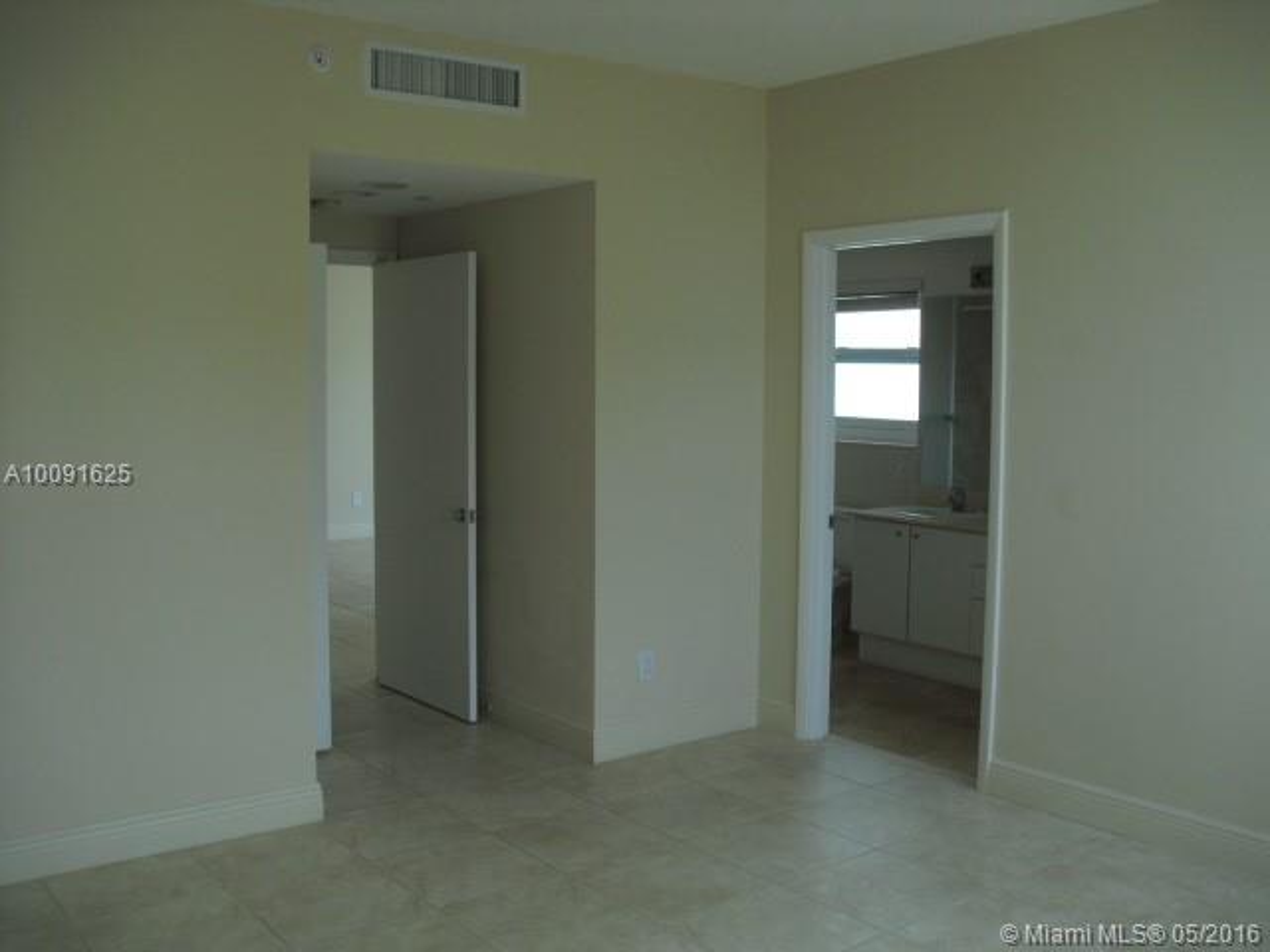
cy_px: 476
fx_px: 1321
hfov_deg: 51.4
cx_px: 635
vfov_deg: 39.7
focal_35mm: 36
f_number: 3.1
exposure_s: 1/160
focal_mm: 6.3
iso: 100
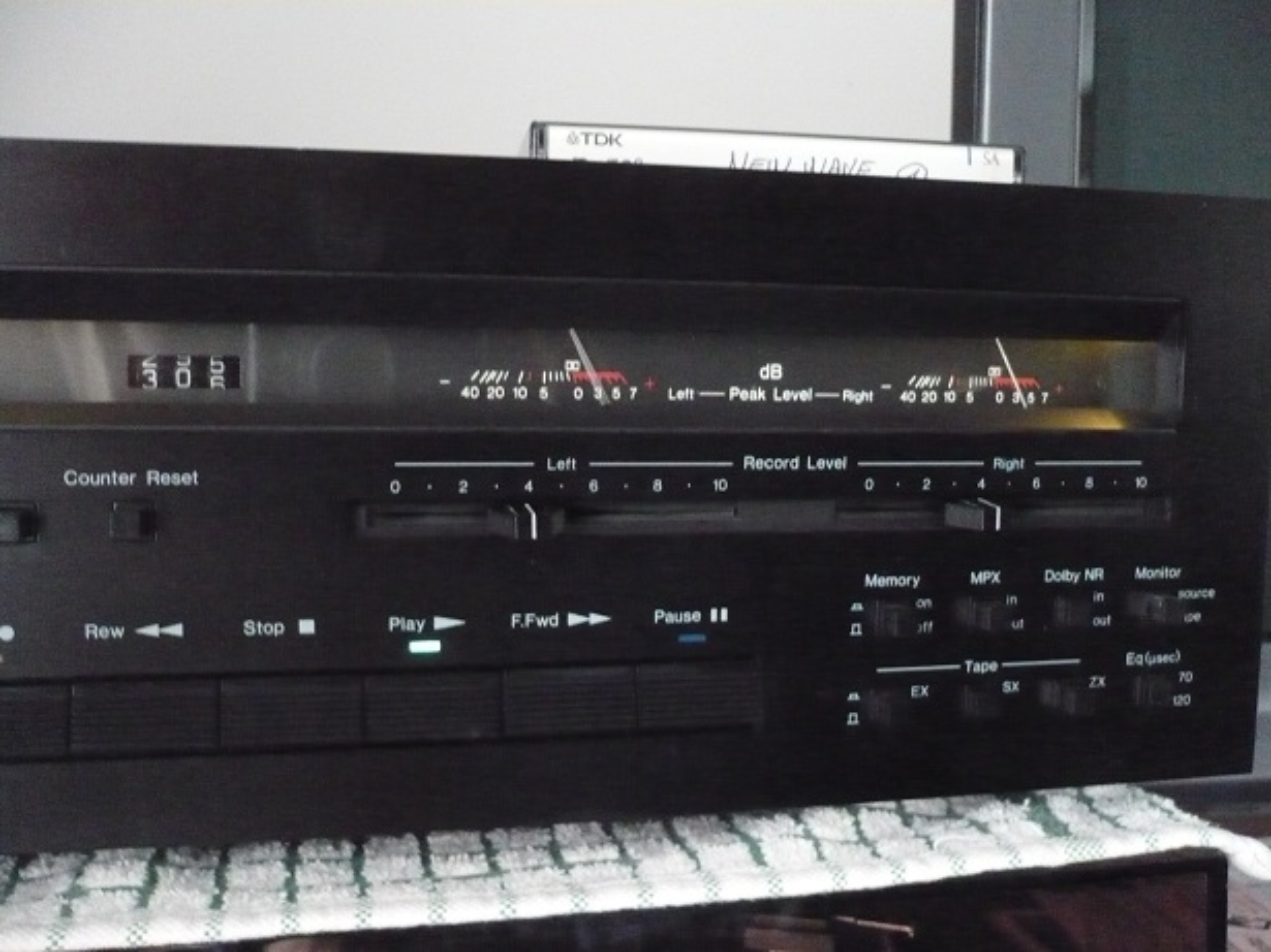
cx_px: 636
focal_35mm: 35
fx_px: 1285
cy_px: 476
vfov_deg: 40.7
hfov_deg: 52.6
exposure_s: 1/30
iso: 1250
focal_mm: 5.8
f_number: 2.8
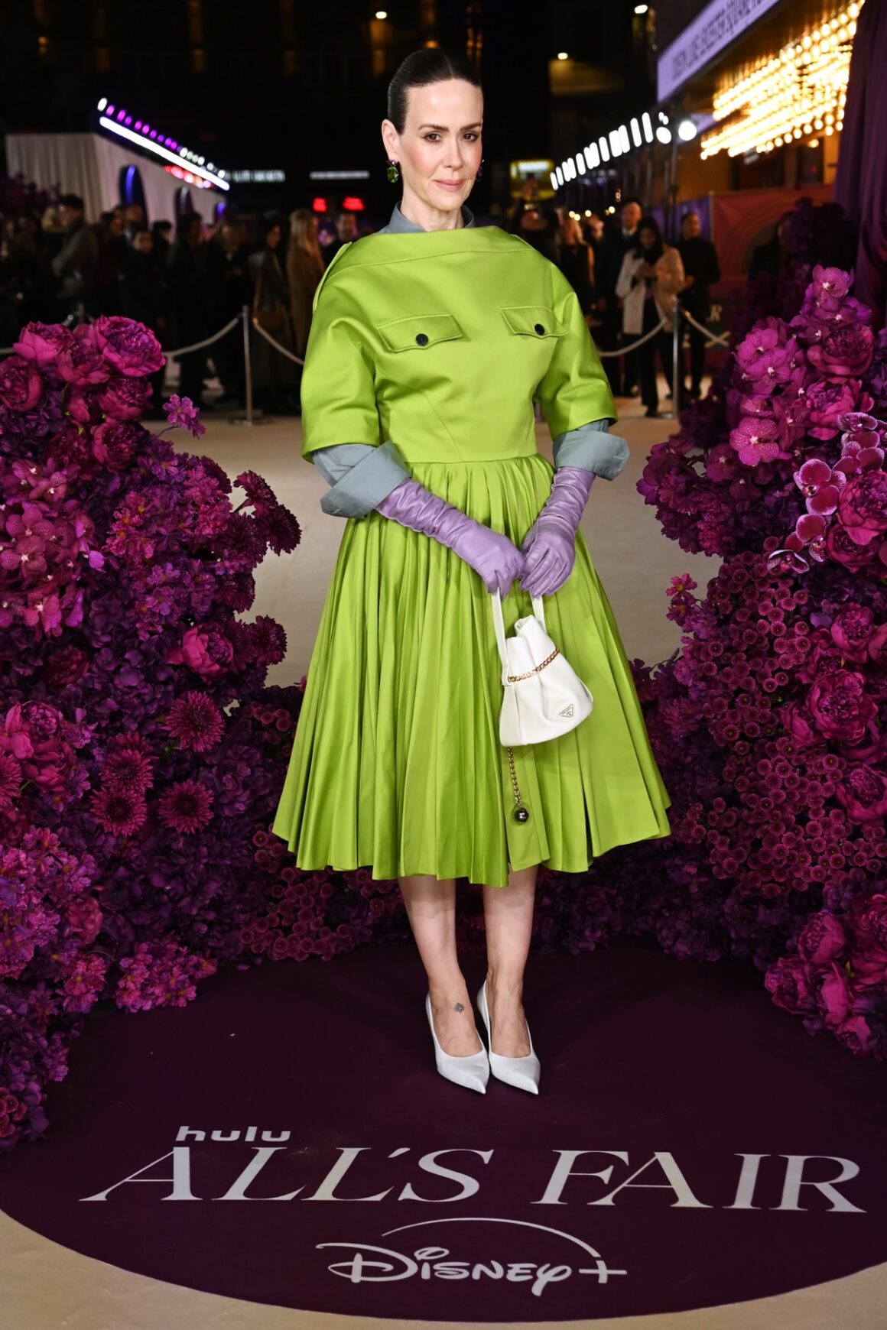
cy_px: 665
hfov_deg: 24.6
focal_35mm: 55
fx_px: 2033
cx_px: 444
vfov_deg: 36.2
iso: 1250
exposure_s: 1/800
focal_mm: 55
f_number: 4.5
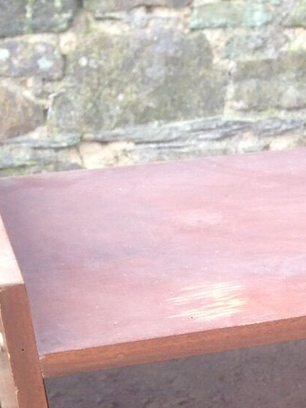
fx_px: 1439
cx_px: 476
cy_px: 530
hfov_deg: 11.6
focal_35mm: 122
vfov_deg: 15.4
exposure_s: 1/120
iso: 50
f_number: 2.4
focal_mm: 4.12
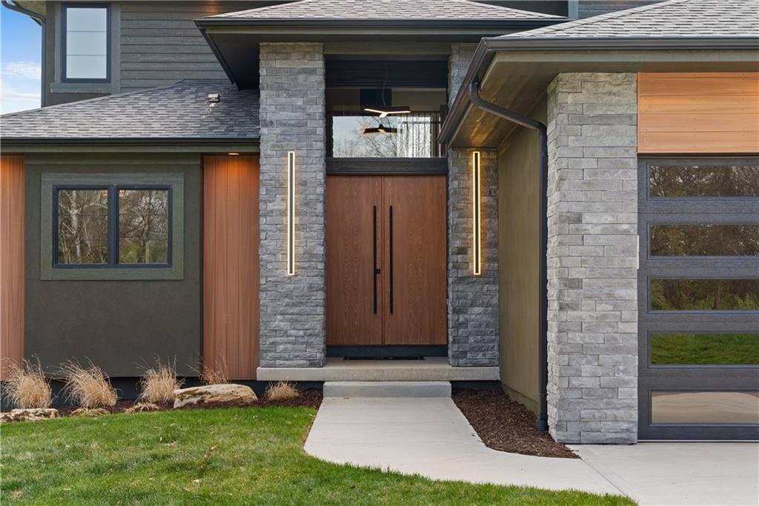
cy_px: 253
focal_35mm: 54
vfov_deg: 25.0
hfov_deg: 36.7
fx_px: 1143
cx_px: 380
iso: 100
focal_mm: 54.2
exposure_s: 1/13
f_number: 8
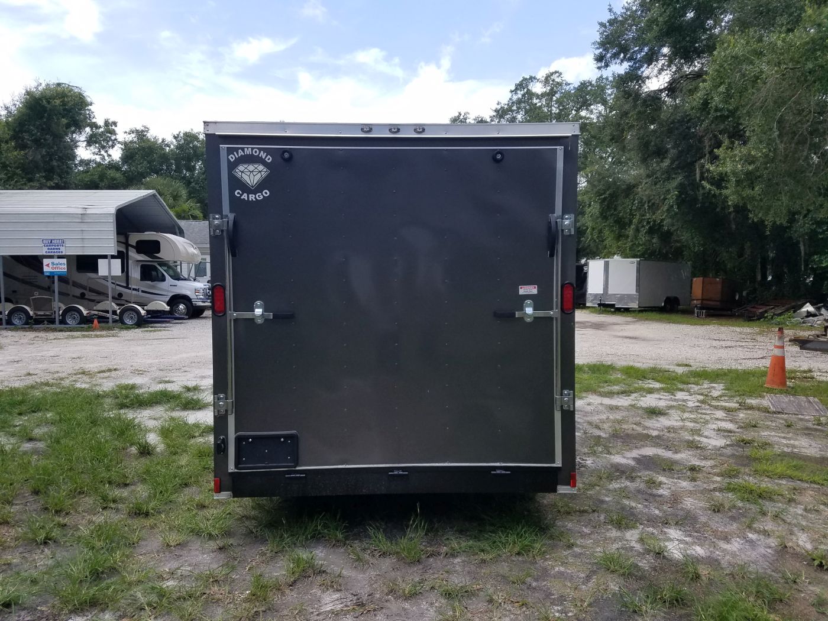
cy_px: 310
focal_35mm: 26
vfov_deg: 53.1
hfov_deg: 67.3
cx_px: 414
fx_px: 622
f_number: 1.7
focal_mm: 4.2
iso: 50
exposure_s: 1/1404
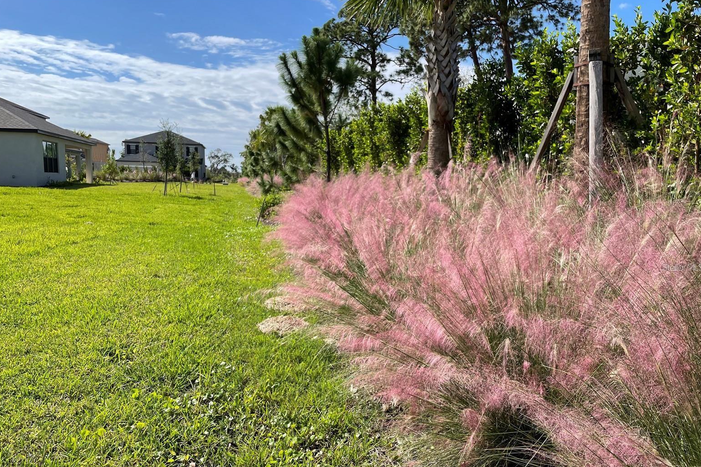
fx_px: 545
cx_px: 342
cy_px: 267
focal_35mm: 28
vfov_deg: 46.3
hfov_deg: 65.5
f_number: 1.6
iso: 32
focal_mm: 4.2
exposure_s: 1/3610
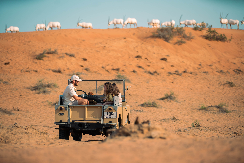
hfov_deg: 14.7
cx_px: 122
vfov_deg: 9.8
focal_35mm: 140
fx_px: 949
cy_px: 82
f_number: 2.8
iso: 100
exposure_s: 1/1600
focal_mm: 140
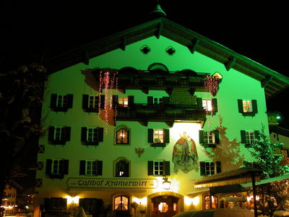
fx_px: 284
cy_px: 108
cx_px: 144
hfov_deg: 54.0
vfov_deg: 41.8
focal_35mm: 34
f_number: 2.8
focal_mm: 8.9
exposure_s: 1/2.8
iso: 400
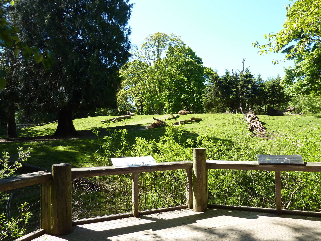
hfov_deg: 69.4
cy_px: 120
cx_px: 160
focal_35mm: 25
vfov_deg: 54.9
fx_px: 232
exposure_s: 1/500
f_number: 3.3
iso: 200
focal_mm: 4.1
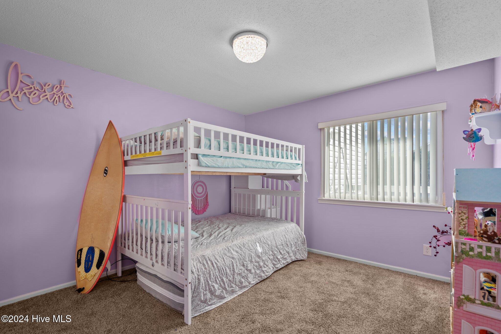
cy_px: 167
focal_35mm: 16
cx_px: 250
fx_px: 223
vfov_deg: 73.7
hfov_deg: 96.7
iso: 320
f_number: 4
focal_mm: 16
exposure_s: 1/25
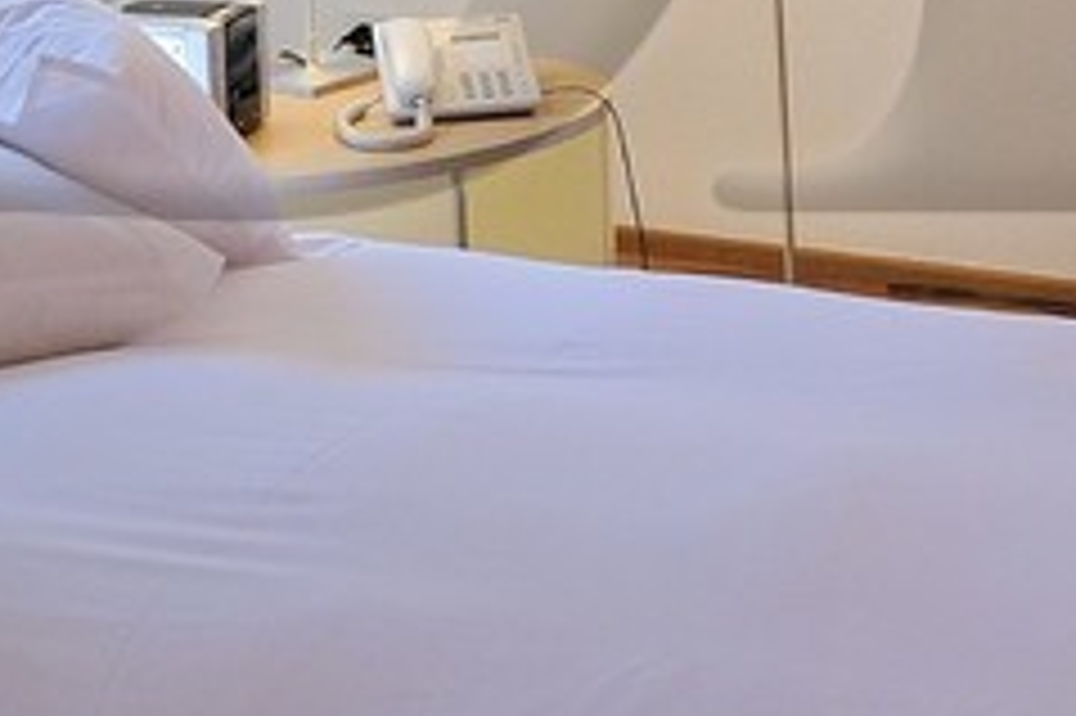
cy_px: -518
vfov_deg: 9.8
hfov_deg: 15.2
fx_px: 4002
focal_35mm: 134
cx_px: 815
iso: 800
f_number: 8
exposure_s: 1/60
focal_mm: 20
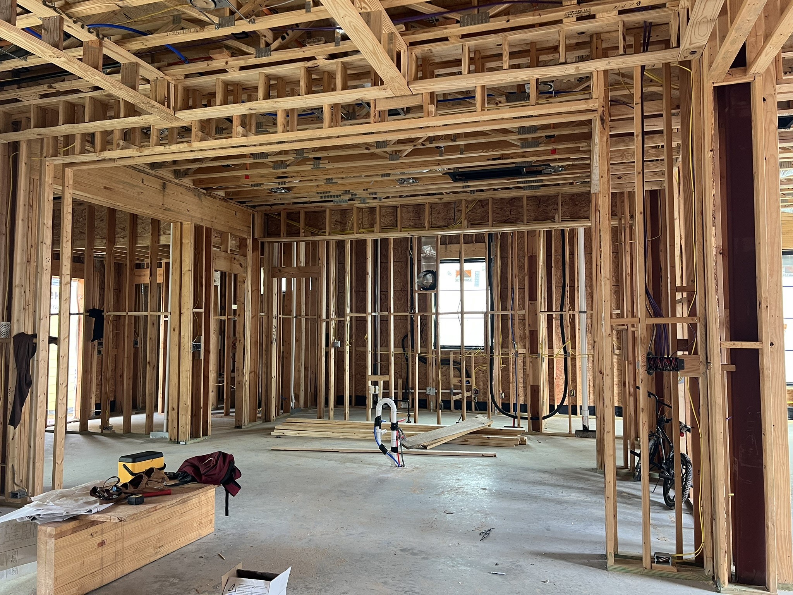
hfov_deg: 67.3
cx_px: 396
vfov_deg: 53.1
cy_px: 298
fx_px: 596
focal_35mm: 26
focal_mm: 5.7
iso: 200
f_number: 1.5
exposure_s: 1/60
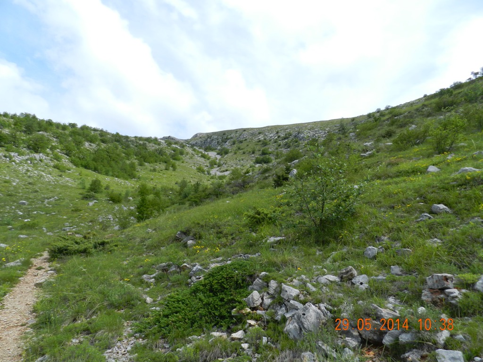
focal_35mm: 23
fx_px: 321
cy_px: 181
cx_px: 242
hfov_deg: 73.9
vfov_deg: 58.9
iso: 160
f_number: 4
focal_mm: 4
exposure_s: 1/1000
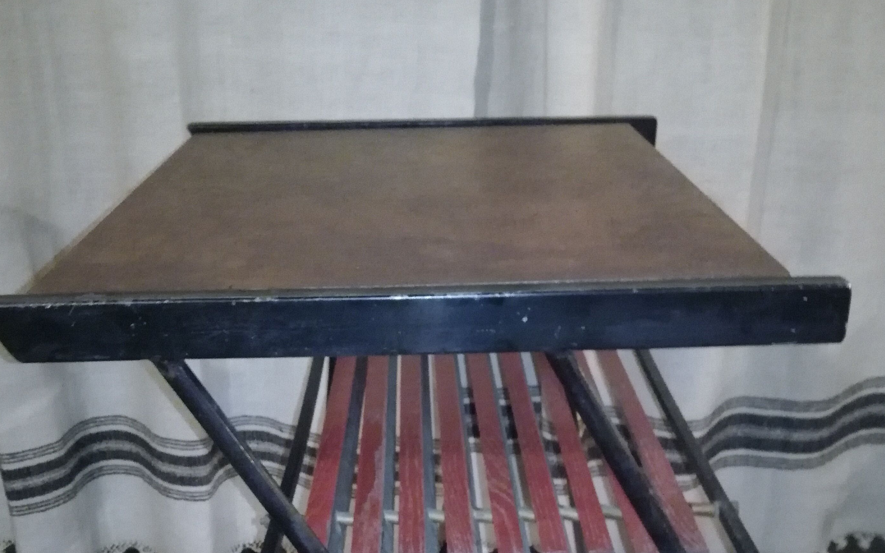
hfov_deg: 46.2
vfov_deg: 28.2
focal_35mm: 43
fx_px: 1037
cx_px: 456
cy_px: 540
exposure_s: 1/12
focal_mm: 3.79
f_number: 2
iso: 1600
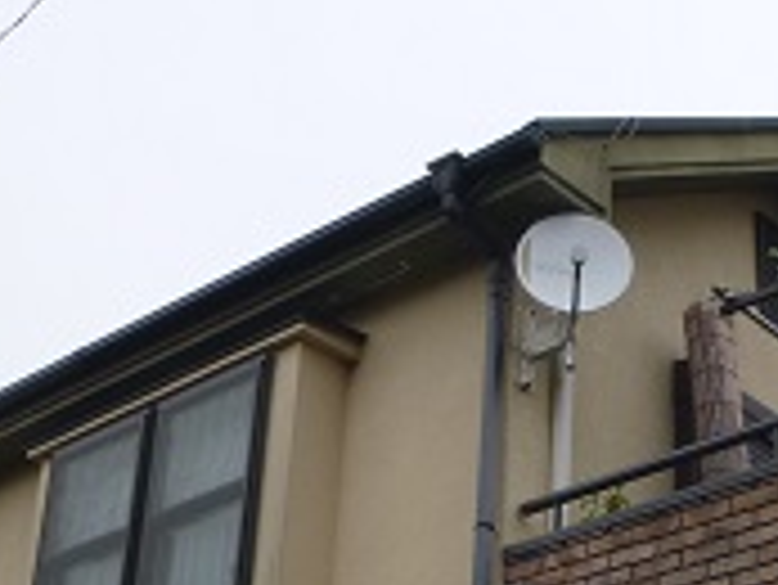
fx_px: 1822
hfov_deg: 24.0
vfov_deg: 17.9
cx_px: 504
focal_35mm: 81
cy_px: 544
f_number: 3.9
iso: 100
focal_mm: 4.5
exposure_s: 1/320
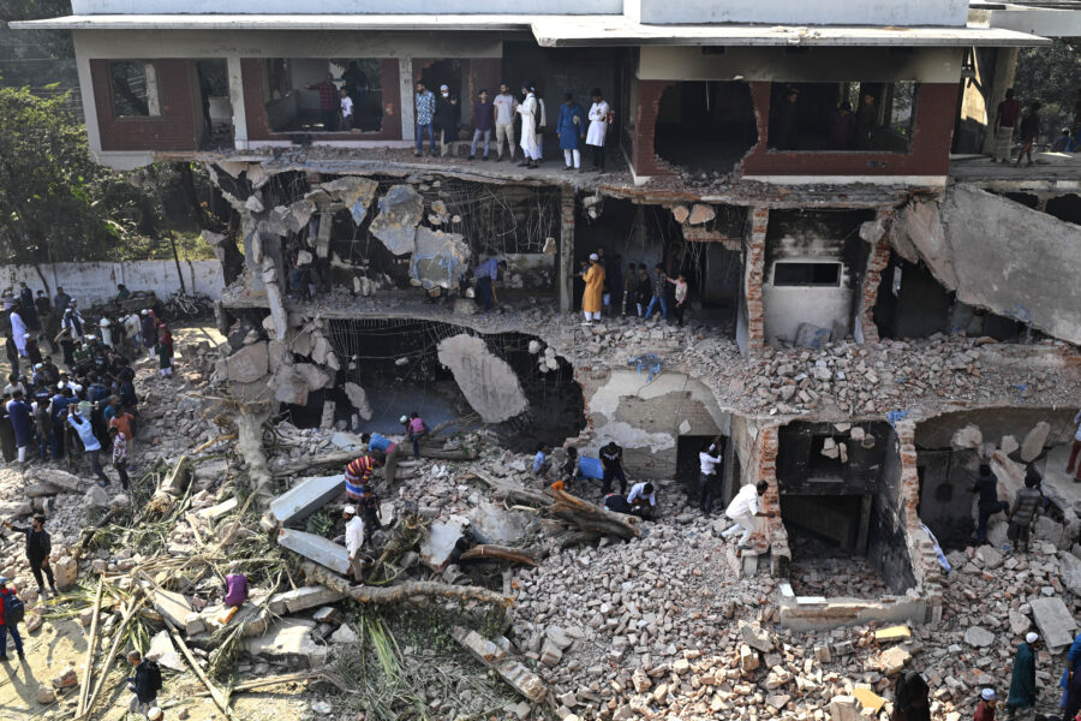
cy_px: 360
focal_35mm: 35
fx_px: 1051
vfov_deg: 37.9
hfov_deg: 54.4
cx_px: 540
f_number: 7.1
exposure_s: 1/100
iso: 100
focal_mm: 35
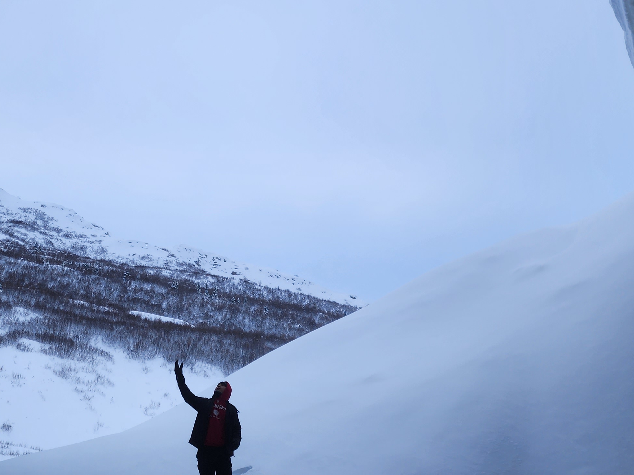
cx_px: 239
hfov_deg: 40.2
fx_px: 861
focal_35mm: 47
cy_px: 80
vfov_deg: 30.0
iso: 12
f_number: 1.8
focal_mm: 6.4
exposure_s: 1/180
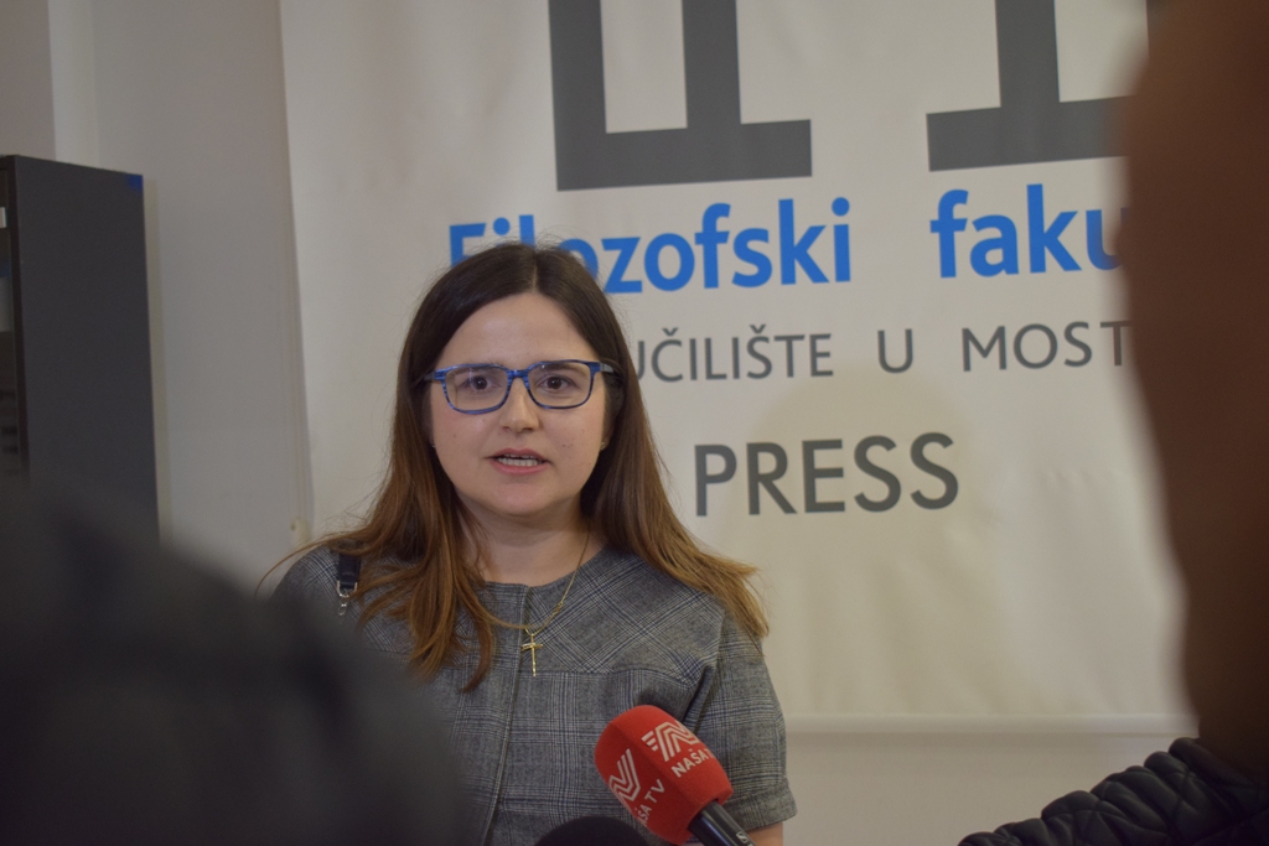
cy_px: 423
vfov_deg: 23.8
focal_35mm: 57
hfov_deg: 35.0
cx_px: 634
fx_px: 2009
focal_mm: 38
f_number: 4.8
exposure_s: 1/60
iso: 1100
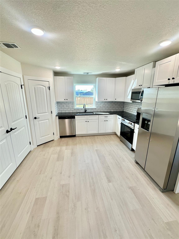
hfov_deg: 85.7
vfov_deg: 102.1
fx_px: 97
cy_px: 120
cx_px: 90
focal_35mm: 14
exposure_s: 1/120
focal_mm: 2.22
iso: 64
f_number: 2.2
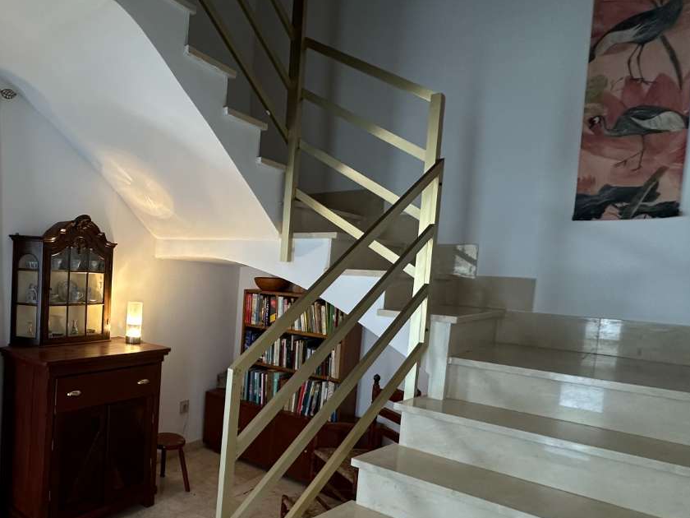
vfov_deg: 54.6
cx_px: 155
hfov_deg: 64.3
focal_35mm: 25
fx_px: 498
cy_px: 302
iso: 160
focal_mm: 2.22
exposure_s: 1/50
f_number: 2.2
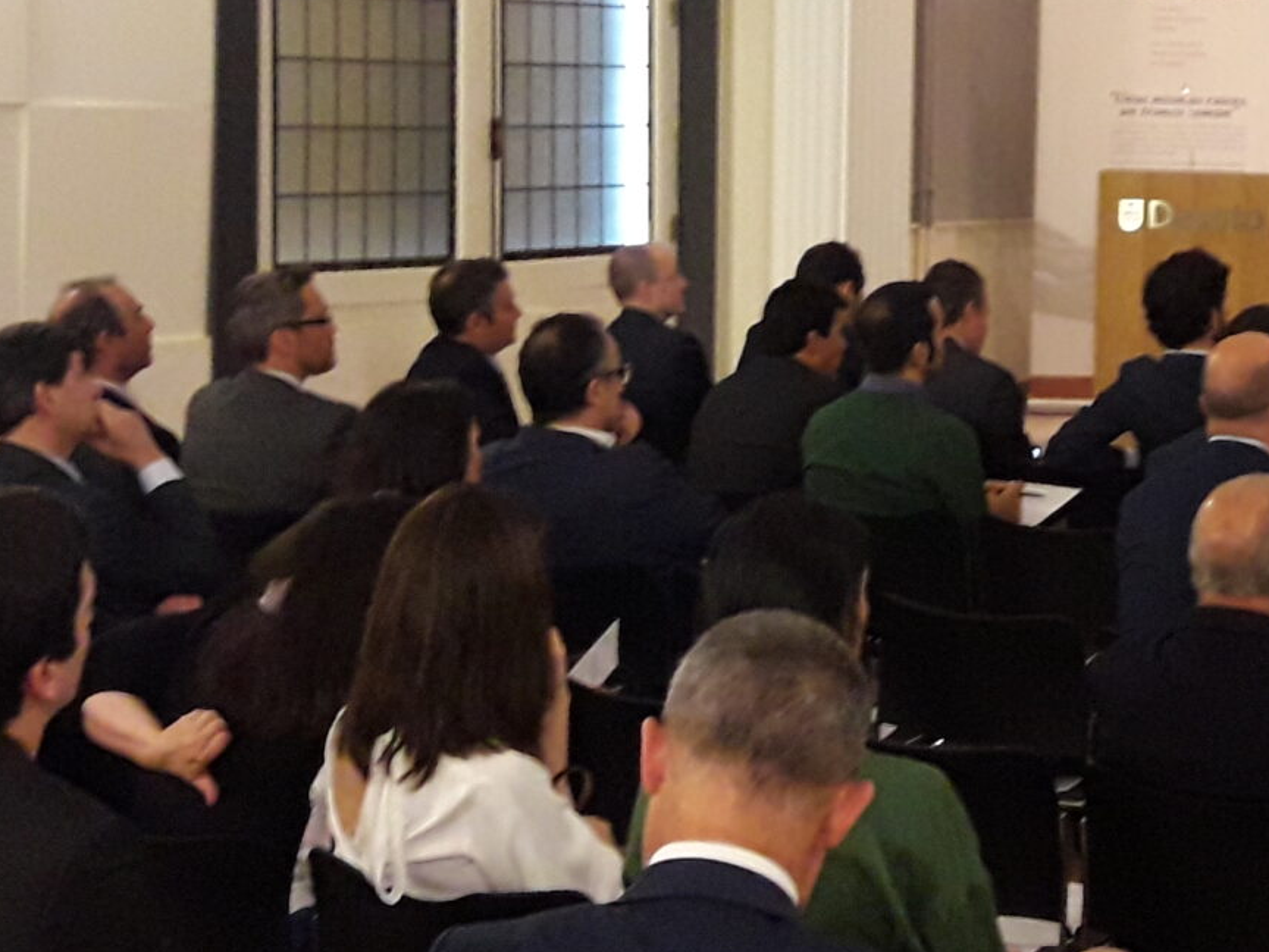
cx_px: 861
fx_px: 3043
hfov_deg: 23.4
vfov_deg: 17.6
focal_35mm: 83
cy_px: 194
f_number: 1.9
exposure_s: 1/17
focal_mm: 3.7
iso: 320
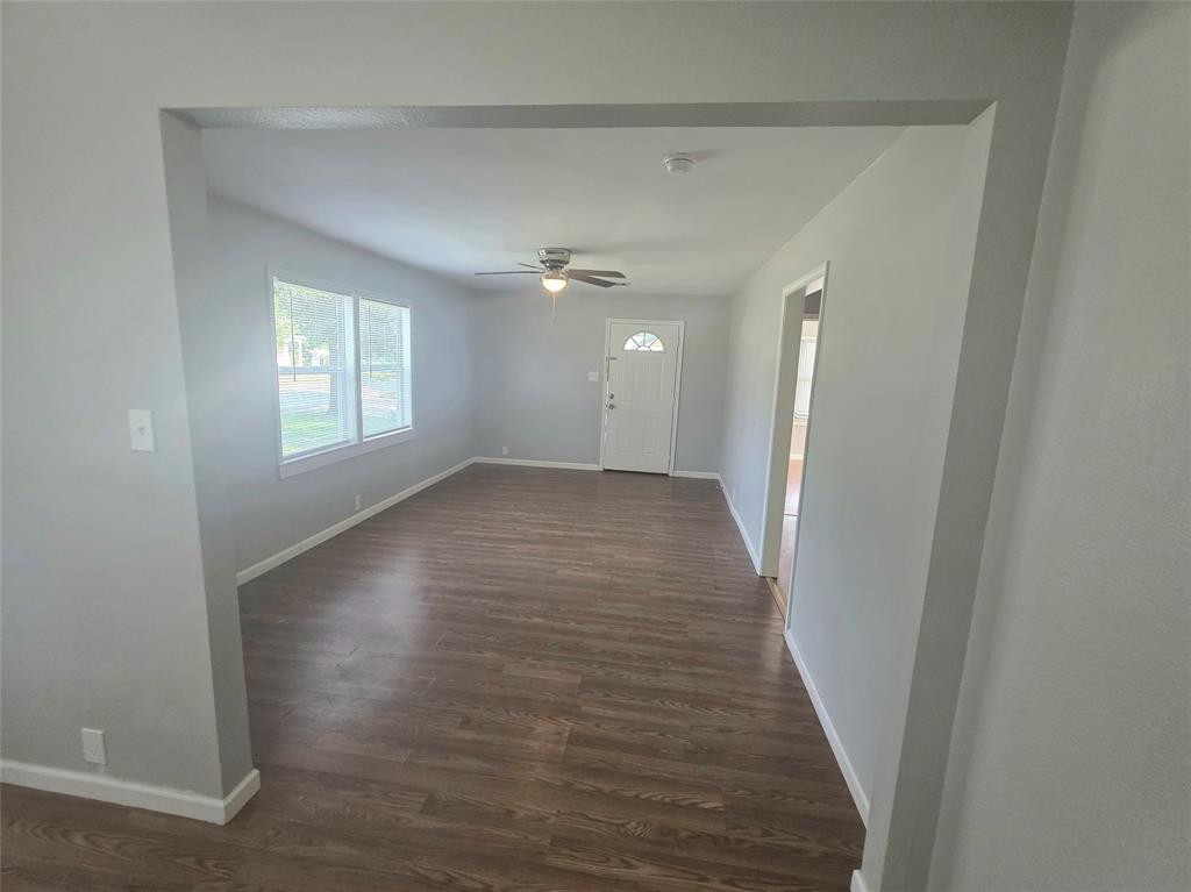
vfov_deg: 89.9
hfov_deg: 106.2
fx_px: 447
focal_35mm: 13
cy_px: 446
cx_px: 596
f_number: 1.9
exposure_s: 1/120
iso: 250
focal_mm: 2.2
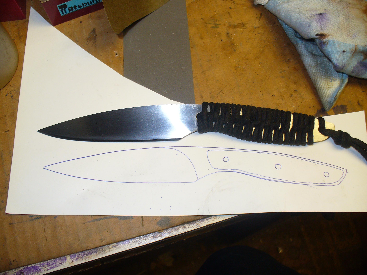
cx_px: 184
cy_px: 138
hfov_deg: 50.1
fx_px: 392
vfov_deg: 38.7
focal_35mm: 37
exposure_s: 1/30
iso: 100
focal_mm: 6.1
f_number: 2.8
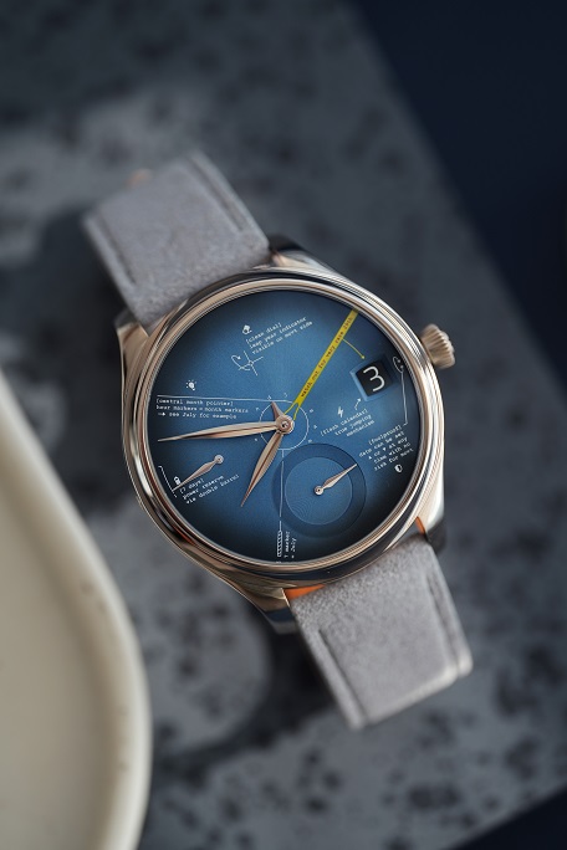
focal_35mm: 105
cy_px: 425
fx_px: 2480
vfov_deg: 19.5
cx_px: 284
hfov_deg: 13.0
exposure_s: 1/250
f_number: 2.8
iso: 250
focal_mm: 105
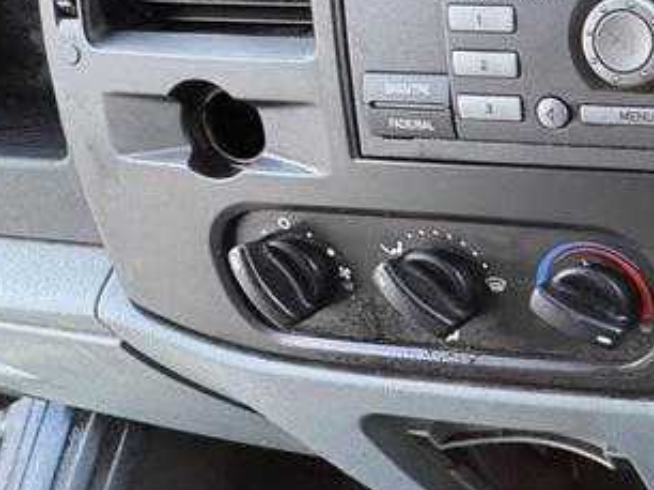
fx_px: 774
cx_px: 896
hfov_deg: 31.8
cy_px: 124
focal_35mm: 41
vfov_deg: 34.4
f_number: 2.2
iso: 500
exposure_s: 1/60
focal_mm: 2.22
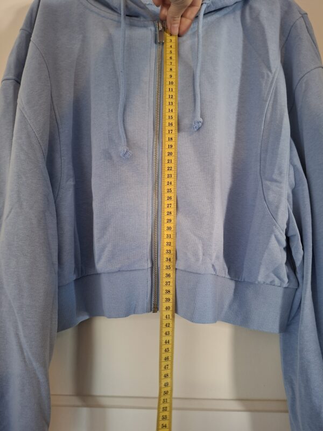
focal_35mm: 23
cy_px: 216
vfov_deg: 73.9
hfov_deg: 58.9
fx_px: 286
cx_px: 162
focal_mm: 5.54
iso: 500
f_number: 1.8
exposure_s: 1/24
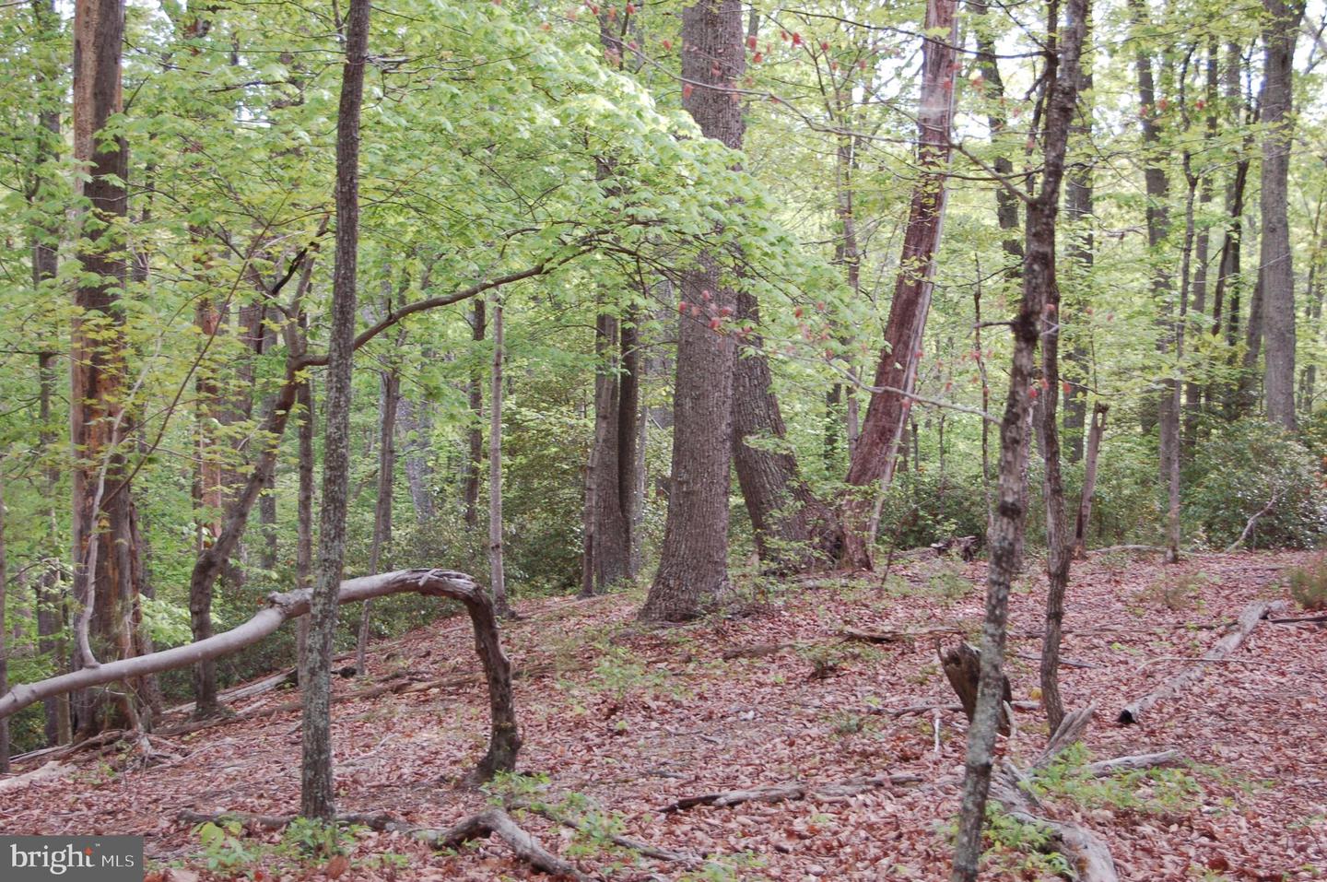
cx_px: 664
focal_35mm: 63
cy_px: 441
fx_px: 2320
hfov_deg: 31.9
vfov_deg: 21.5
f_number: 5.3
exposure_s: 1/125
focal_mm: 42
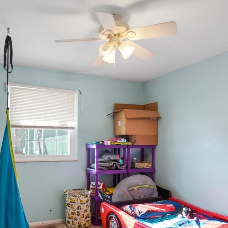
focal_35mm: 29
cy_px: 143
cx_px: 78
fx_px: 216
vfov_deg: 55.0
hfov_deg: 54.6
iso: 125
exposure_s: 1/125
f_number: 5.6
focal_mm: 10
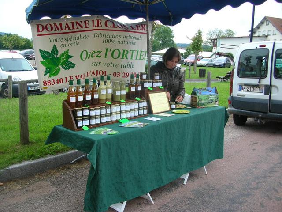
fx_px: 285
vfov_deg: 40.7
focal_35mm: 35
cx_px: 141
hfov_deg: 52.6
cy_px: 106
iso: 50
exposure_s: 1/83
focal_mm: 5.8
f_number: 2.8
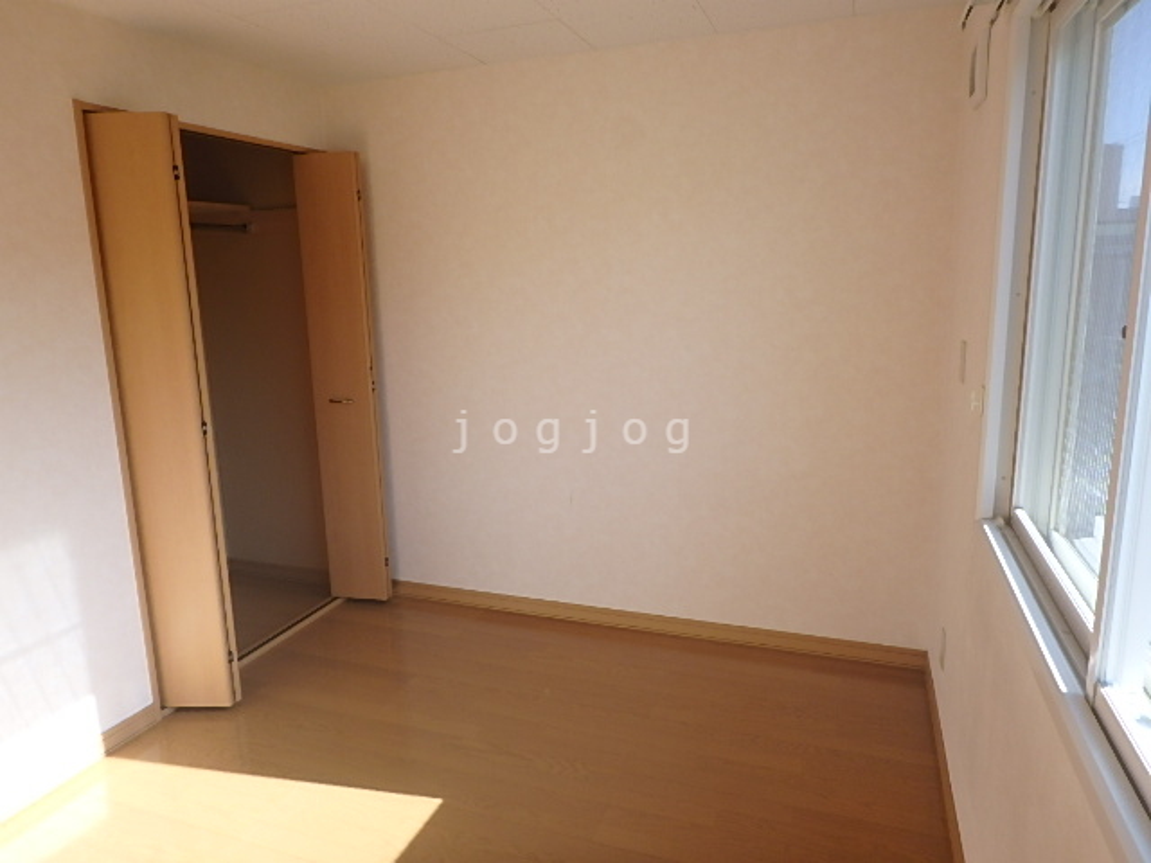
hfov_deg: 73.9
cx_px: 576
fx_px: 765
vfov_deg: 58.9
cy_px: 432
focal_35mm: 23
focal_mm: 4
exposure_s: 1/125
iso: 125
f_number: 3.8
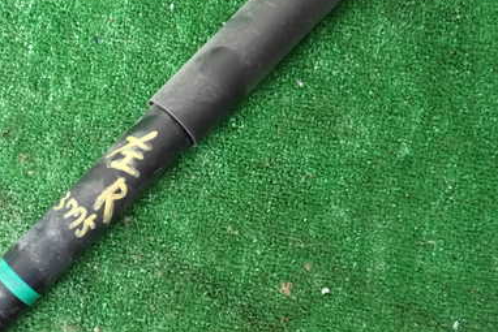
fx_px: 678
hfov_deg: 39.1
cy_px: 190
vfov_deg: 27.5
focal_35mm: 49
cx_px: 117
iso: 1600
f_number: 2.3
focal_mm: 5.4
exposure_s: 1/100
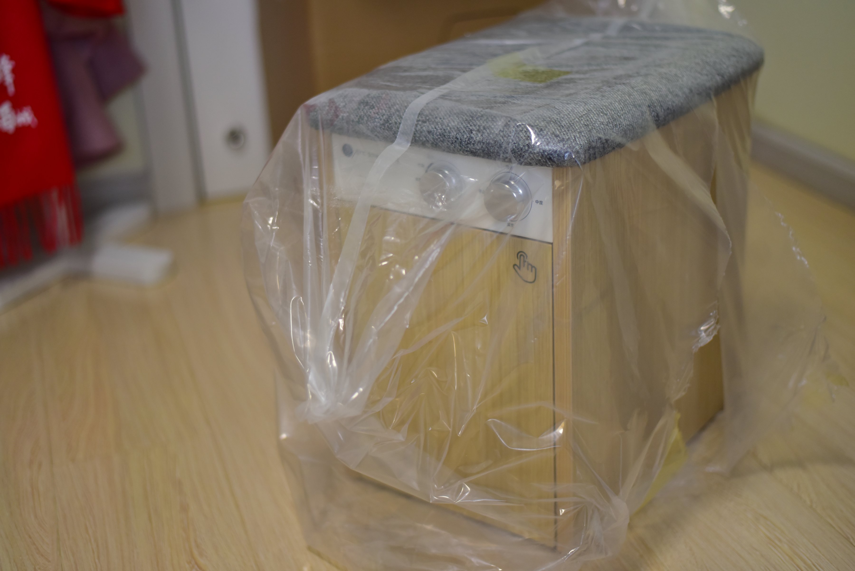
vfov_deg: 27.0
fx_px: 1188
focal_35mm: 50
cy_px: 286
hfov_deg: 39.6
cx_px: 428
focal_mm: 50
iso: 640
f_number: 1.8
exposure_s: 1/400
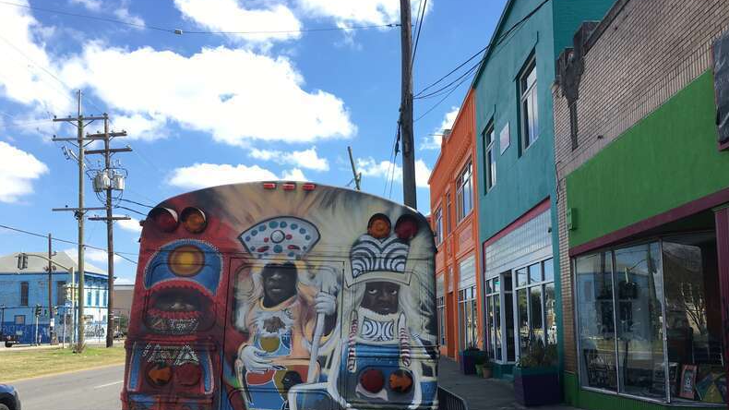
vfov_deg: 36.4
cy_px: 263
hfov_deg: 61.0
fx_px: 618
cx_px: 367
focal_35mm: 32
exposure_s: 1/732
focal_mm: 4.15
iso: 25
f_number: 2.2
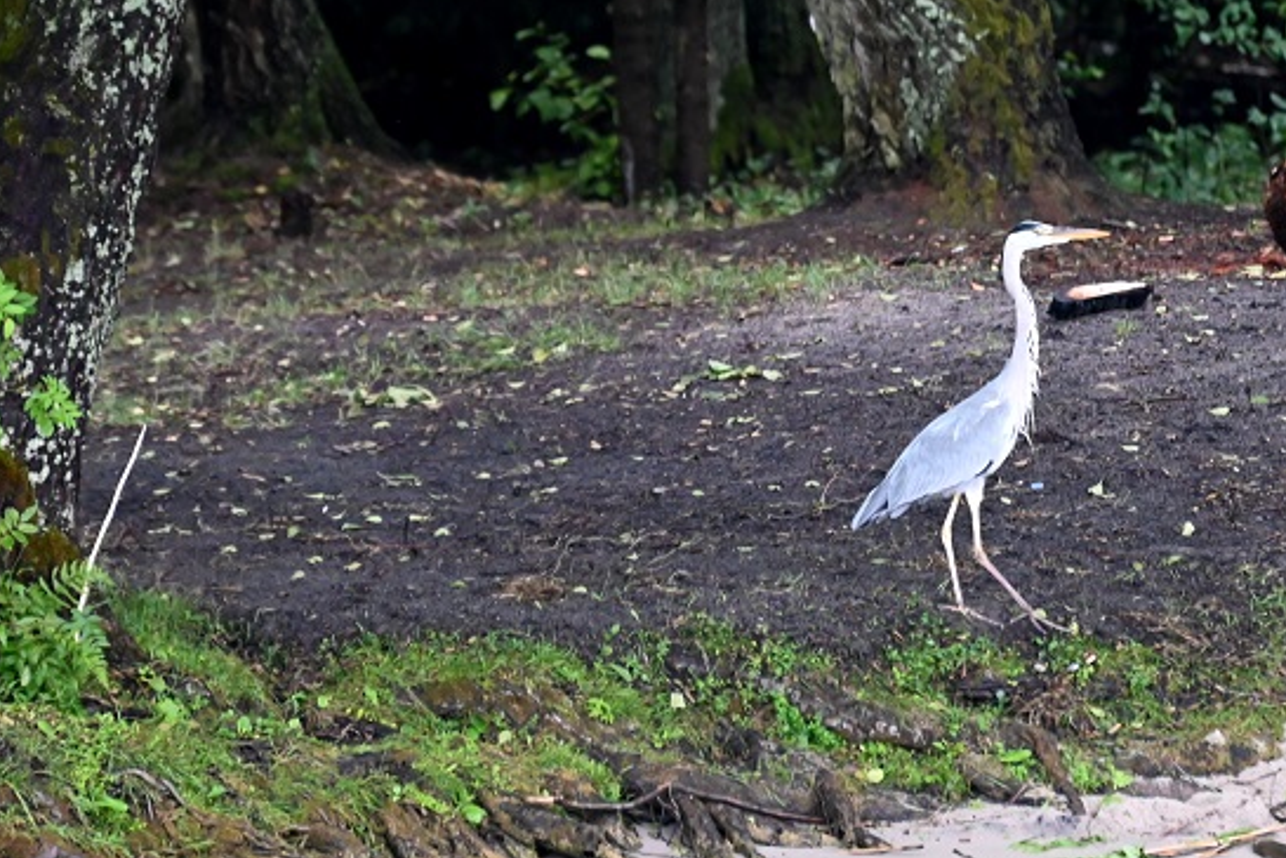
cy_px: 321
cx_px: 1029
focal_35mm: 522
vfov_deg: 2.6
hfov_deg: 3.9
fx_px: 18646
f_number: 5.6
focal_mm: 300
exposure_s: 1/320
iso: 3200
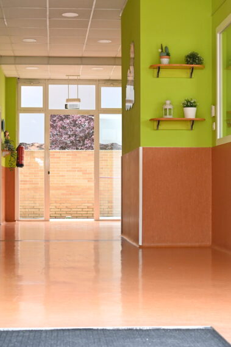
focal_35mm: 75
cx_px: 116
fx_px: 721
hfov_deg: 18.2
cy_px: 174
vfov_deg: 27.0
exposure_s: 1/200
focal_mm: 50
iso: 2000
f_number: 7.1
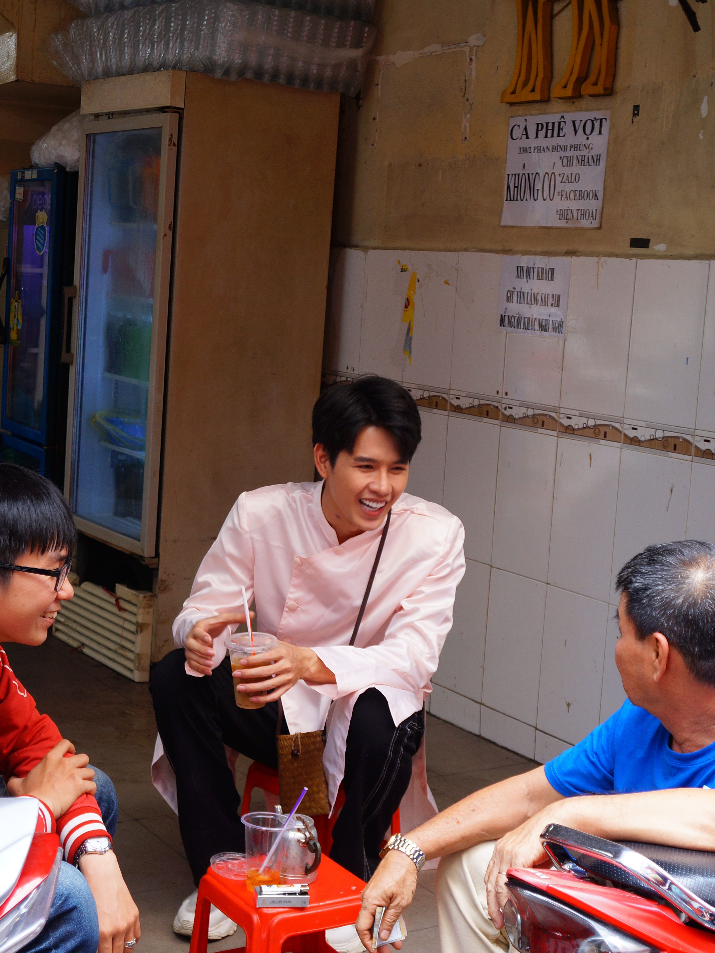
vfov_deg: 36.4
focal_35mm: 53
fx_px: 1449
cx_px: 332
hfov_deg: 27.7
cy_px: 467
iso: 200
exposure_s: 1/50
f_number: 4
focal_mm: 29
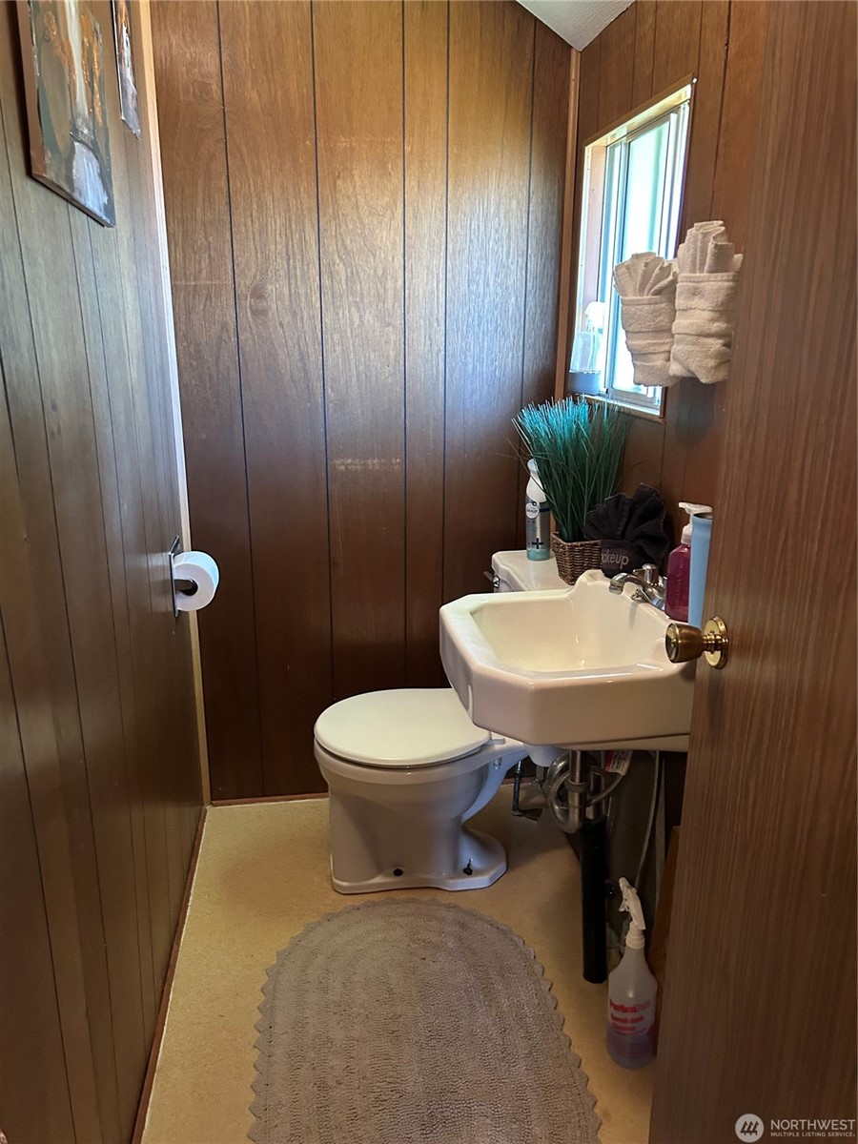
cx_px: 429
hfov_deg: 53.1
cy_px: 572
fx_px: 859
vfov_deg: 67.3
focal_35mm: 26
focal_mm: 5.7
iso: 500
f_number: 1.5
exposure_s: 1/60
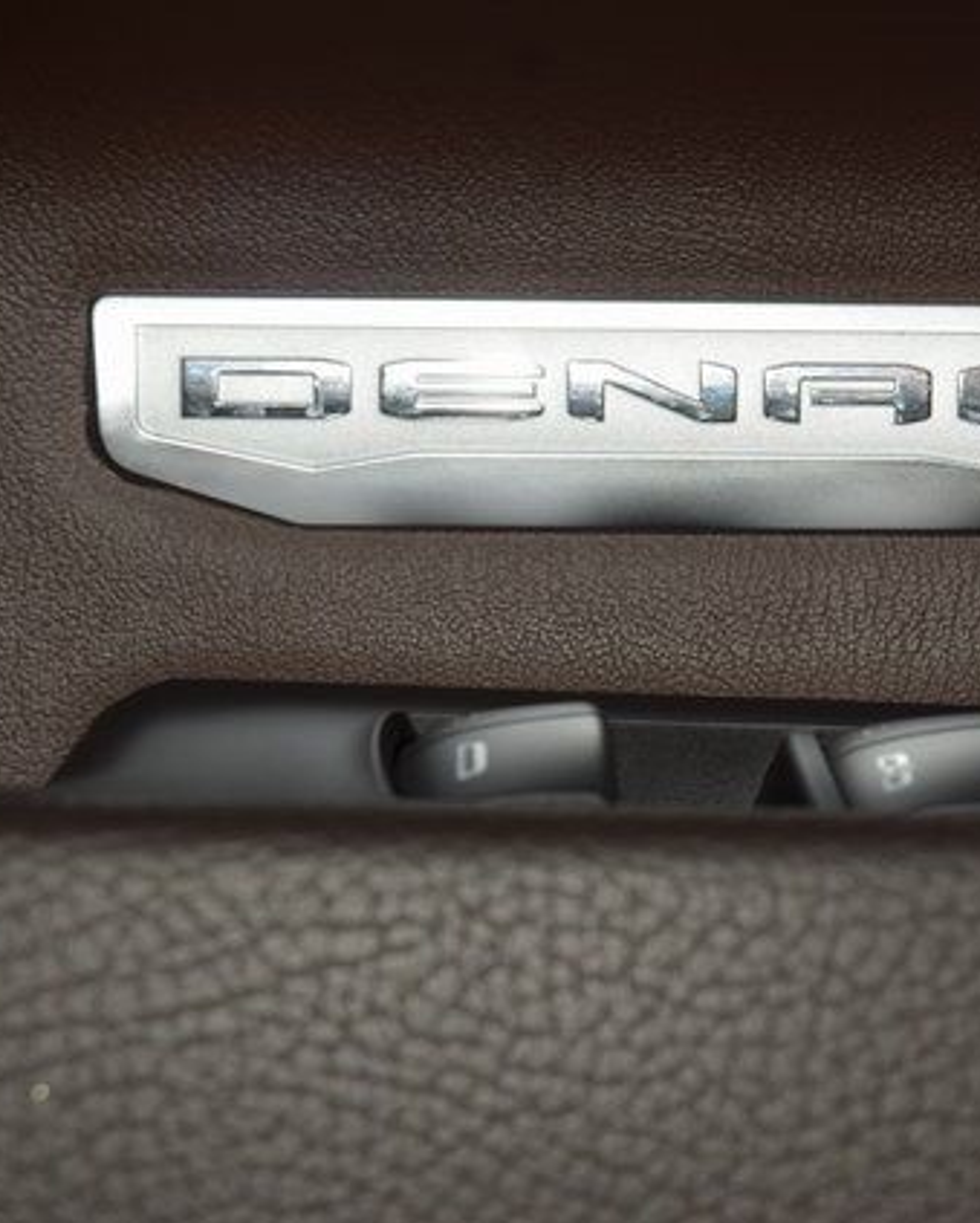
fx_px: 5396
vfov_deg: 12.9
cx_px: 743
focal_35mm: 149
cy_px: 612
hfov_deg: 10.4
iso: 100
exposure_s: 1/125
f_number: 8
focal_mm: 70
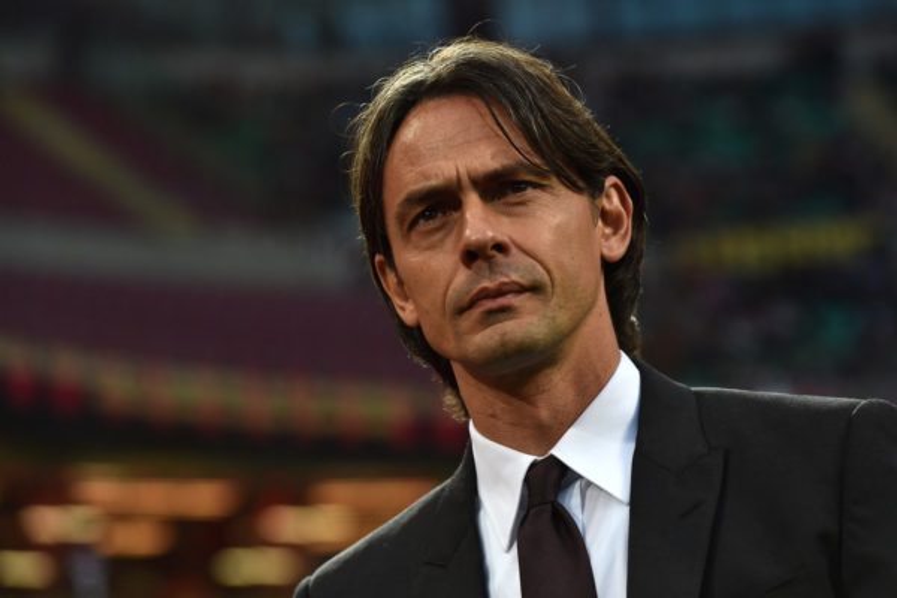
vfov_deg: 10.2
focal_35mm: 135
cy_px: 299
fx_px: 3363
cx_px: 448
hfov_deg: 15.2
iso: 1600
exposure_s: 1/1000
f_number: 4
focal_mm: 135
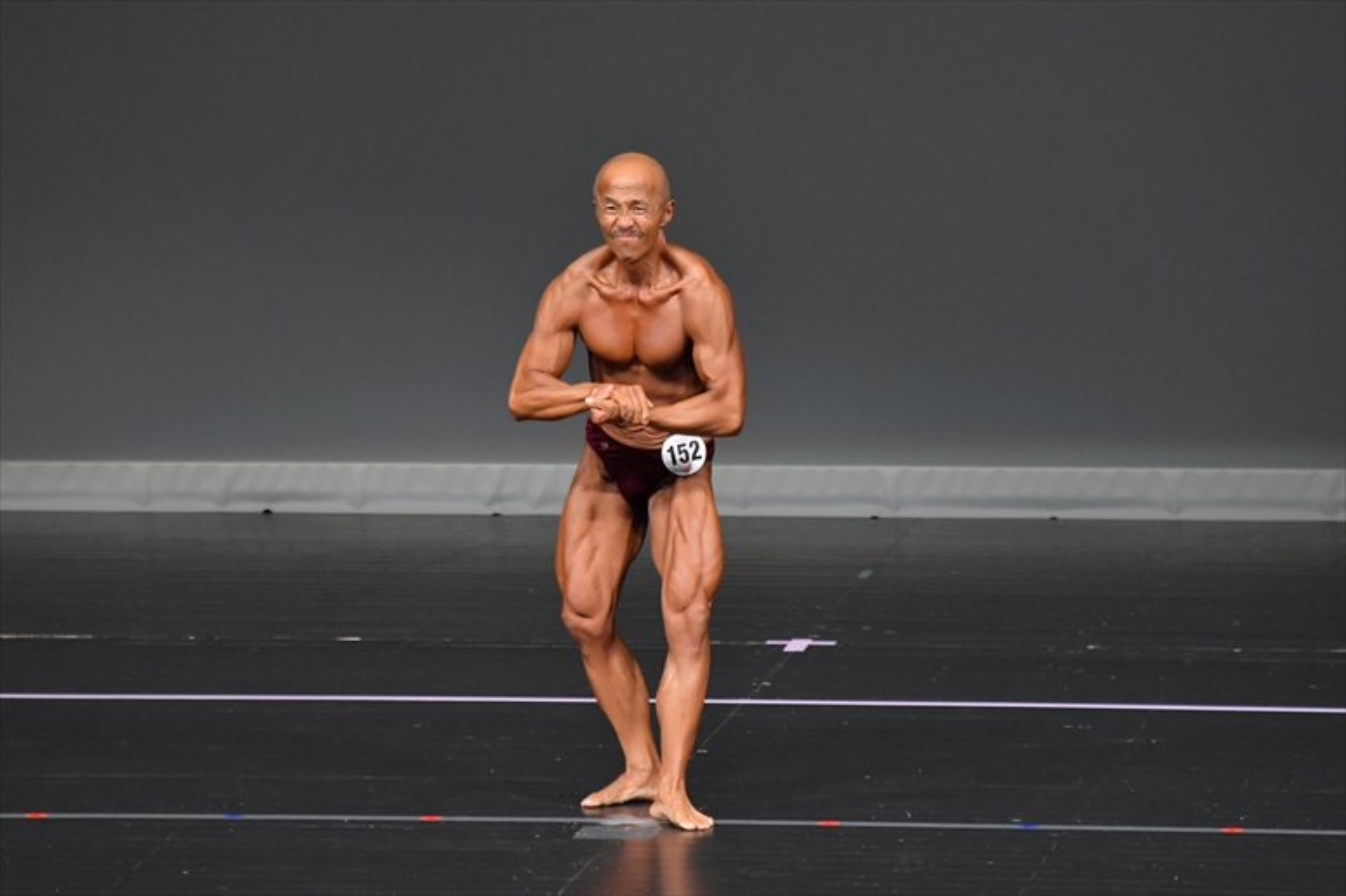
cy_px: 448
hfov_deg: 5.5
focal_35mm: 375
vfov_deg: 3.7
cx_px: 673
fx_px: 14014
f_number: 5.6
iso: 4000
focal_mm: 250
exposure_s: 1/400
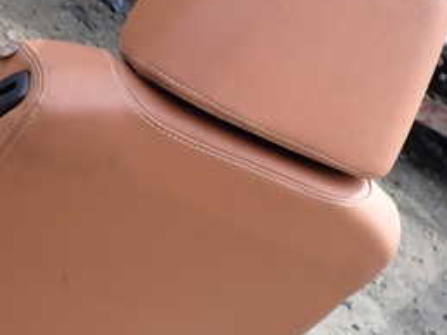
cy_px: 200
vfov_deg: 25.2
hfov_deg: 32.8
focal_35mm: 58
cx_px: 131
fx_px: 749
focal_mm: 4.5
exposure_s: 1/400
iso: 100
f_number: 2.8
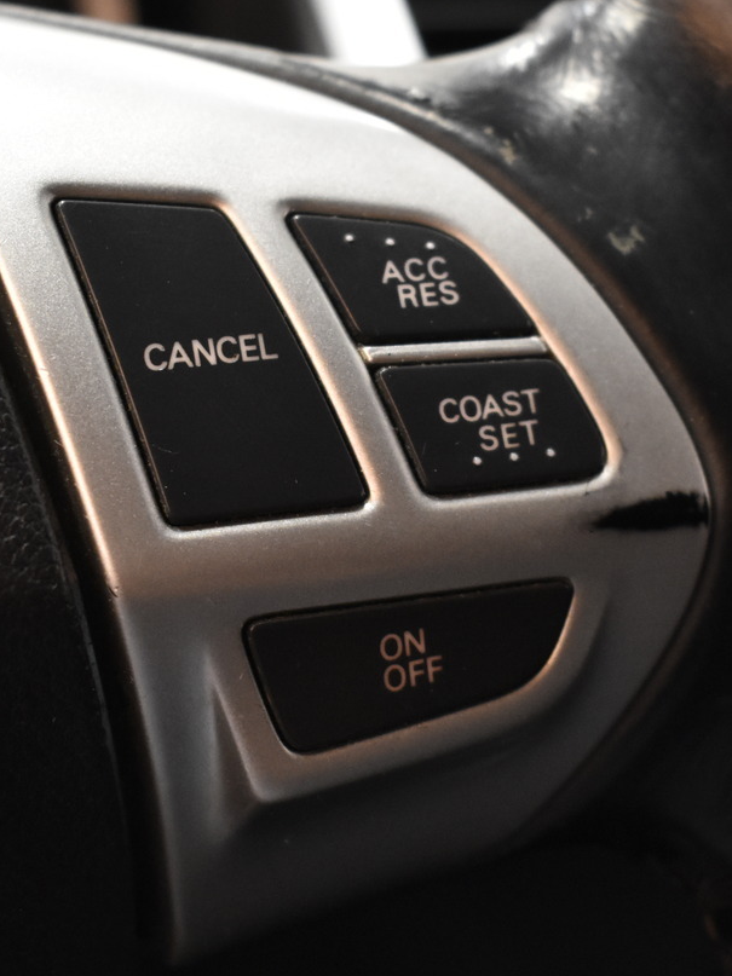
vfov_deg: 23.3
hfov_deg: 17.6
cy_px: 418
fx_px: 2368
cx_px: 310
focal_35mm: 84
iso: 2000
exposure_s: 1/50
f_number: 4.2
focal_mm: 29
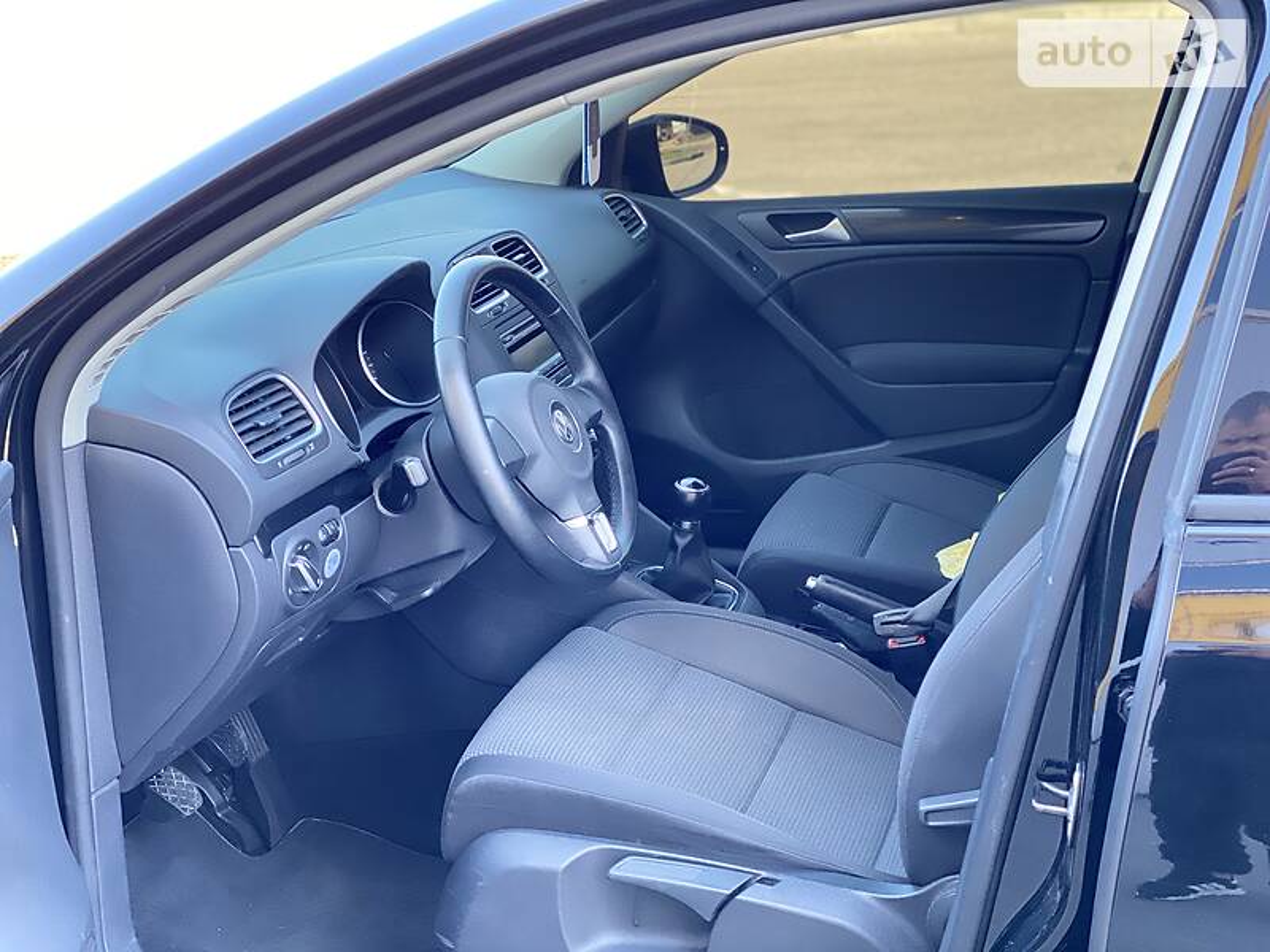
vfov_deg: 28.0
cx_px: 635
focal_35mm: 52
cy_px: 476
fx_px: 1908
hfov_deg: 36.8
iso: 200
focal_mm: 6
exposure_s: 1/122
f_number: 2
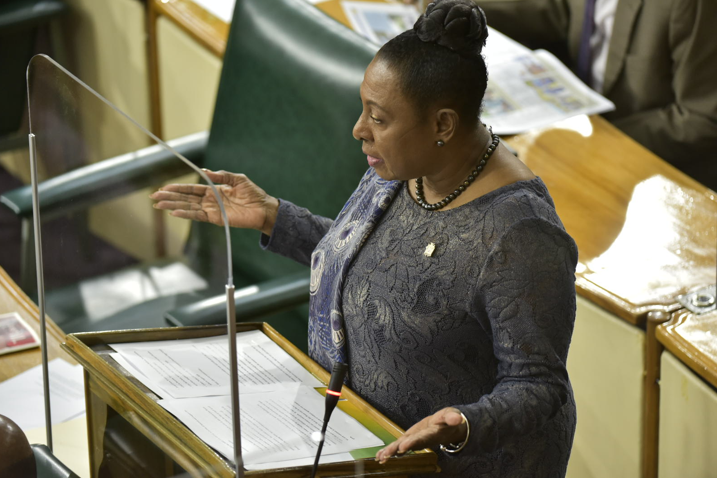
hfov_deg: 10.1
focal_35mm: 204
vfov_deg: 6.7
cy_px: 241
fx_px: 4063
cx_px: 360
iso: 2000
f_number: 4
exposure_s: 1/100
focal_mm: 200
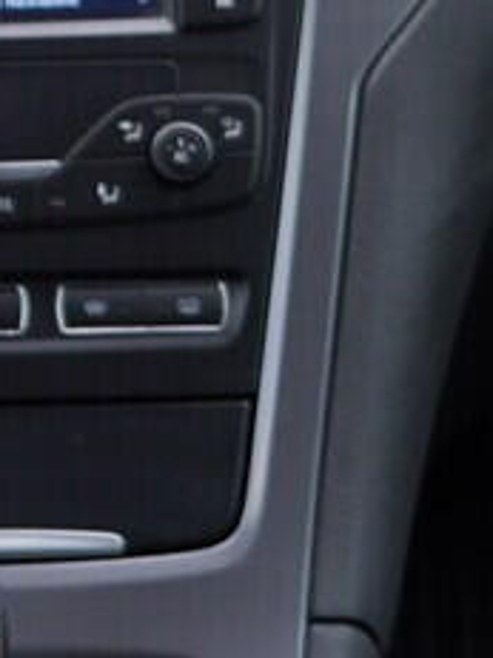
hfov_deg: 6.8
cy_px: -68
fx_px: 4105
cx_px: -117
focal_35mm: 216
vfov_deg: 9.1
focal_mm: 24
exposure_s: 1/40
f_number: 2.8
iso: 125
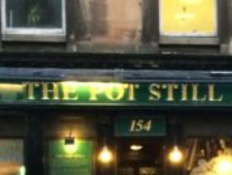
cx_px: 236
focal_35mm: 114
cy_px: 194
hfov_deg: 16.8
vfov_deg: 12.8
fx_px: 765
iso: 320
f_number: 2.2
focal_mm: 4.15
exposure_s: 1/30
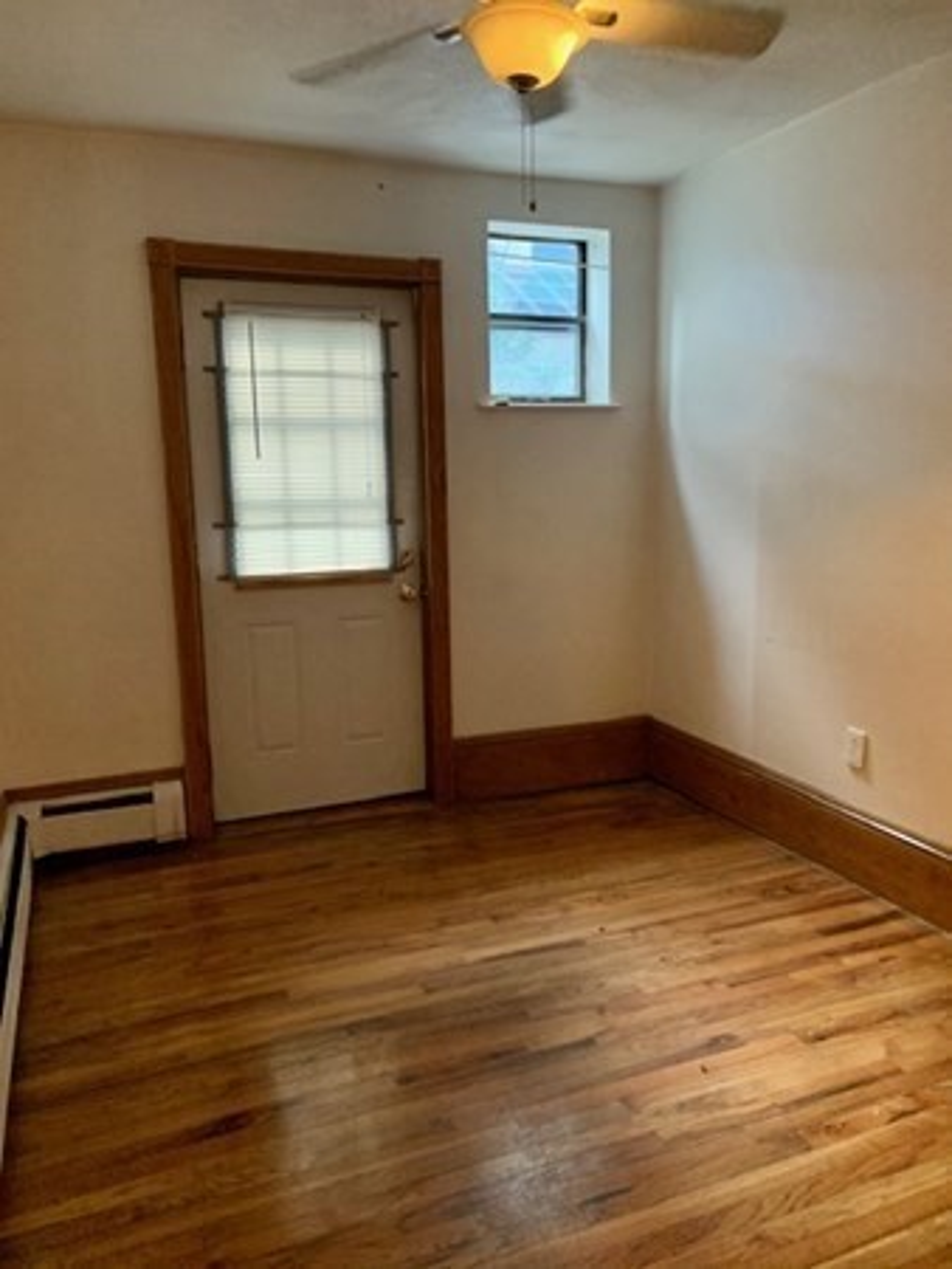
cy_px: 634
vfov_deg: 67.3
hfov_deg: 53.1
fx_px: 952
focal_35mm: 26
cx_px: 476
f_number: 1.8
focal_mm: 4.25
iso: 500
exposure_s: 1/30
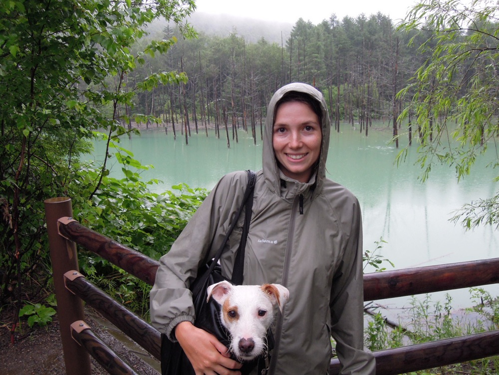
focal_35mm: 31
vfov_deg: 45.4
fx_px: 447
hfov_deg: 58.4
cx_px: 250
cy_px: 188
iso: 280
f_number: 3
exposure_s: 1/50
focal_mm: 5.5
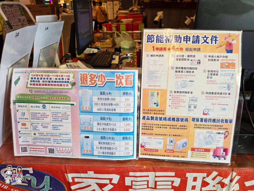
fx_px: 169
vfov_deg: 58.9
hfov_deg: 73.9
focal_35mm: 23
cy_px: 96
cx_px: 127
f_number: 1.7
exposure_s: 1/120
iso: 125
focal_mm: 6.3
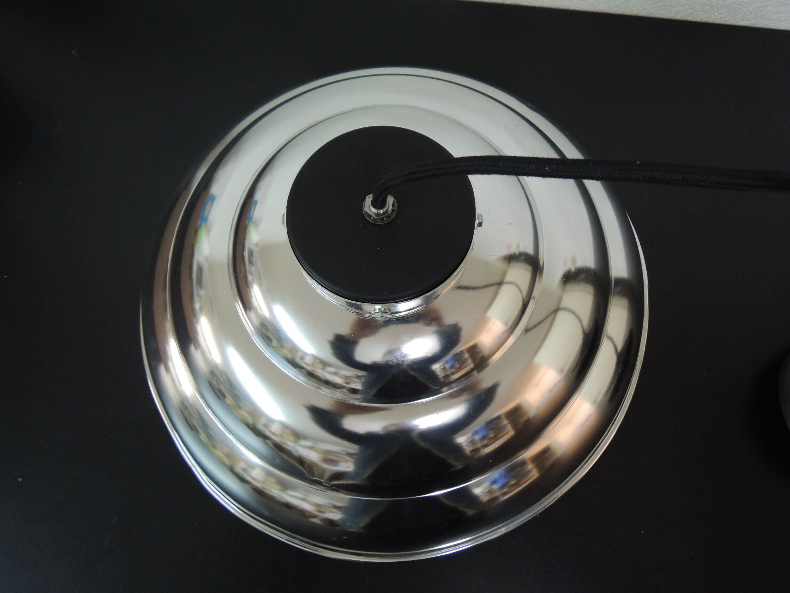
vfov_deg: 56.8
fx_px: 548
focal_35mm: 24
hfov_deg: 71.6
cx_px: 395
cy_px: 296
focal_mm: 4.3
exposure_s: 1/30
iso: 400
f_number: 2.8
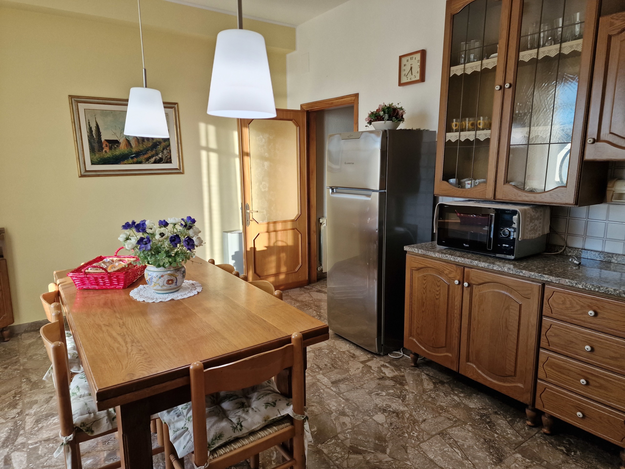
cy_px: 234
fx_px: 415
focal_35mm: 23
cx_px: 312
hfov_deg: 73.9
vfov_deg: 58.9
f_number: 1.8
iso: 100
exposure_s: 1/180
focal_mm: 6.4
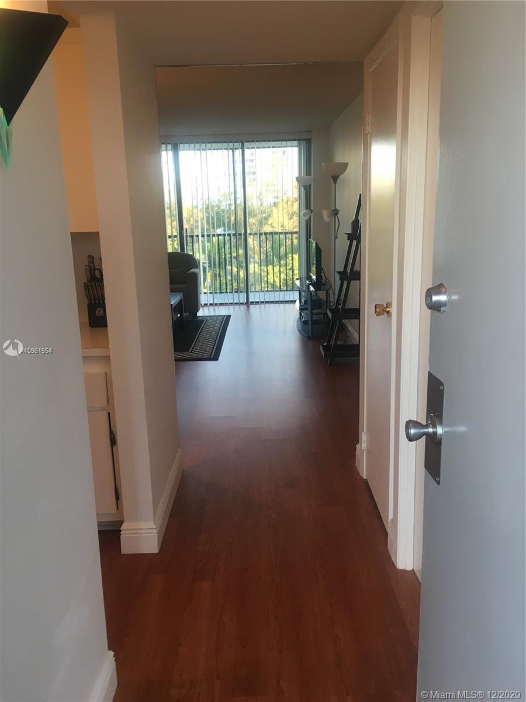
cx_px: 263
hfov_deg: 48.2
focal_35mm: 29
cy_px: 351
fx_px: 588
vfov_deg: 61.7
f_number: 2.2
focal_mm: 4.15
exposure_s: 1/30
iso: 50
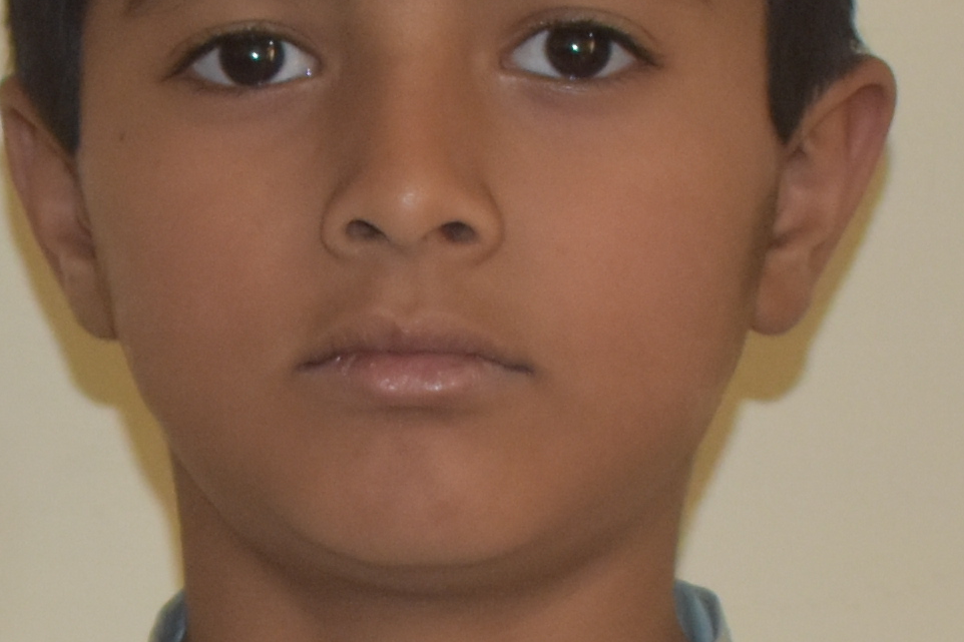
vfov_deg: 5.2
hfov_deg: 7.8
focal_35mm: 262
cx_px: 128
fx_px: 7014
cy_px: 891
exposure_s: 1/60
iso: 800
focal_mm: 28
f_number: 4.2
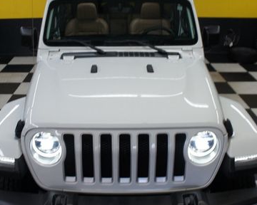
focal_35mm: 45
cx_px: 113
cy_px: 89
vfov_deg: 33.4
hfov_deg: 41.1
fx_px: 342
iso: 200
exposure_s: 1/40
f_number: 4.5
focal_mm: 18
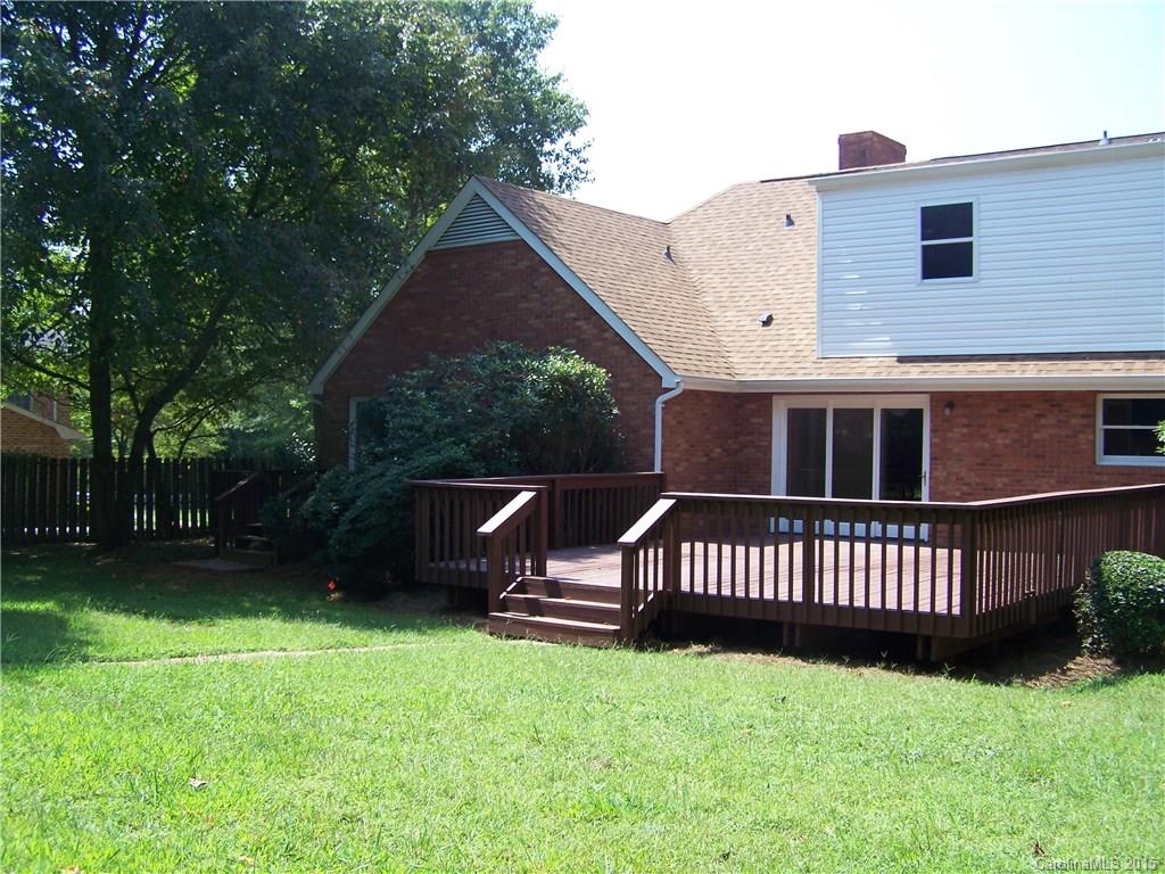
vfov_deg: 37.7
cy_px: 437
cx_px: 582
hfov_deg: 49.0
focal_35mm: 38
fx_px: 1279
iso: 64
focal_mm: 6.3
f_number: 2.8
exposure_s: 1/250
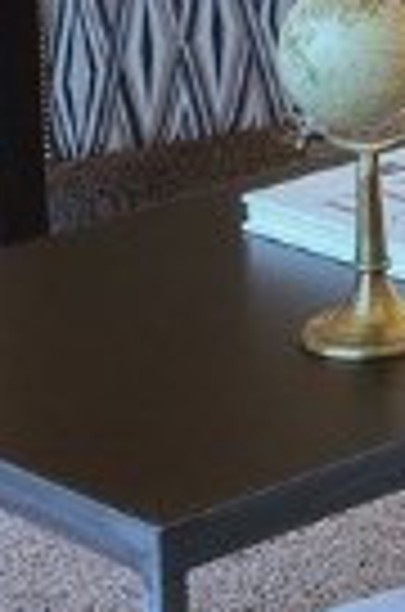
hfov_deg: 6.4
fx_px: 3460
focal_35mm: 204
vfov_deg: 9.2
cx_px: 922
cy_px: -796
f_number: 16
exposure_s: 1/4
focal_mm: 24
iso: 1000
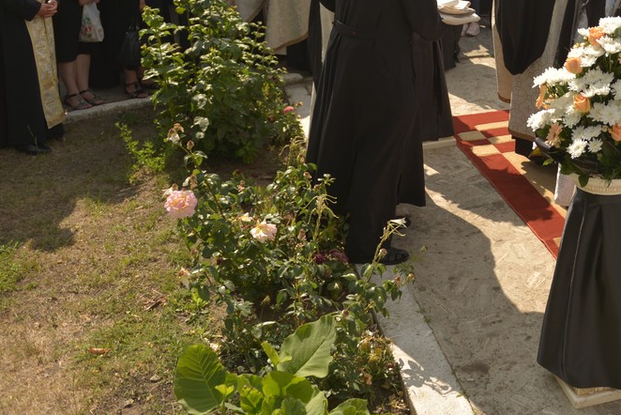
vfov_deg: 24.8
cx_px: 595
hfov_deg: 35.2
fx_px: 897
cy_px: -4
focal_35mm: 52
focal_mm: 24
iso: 100
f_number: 2.8
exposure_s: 1/1600
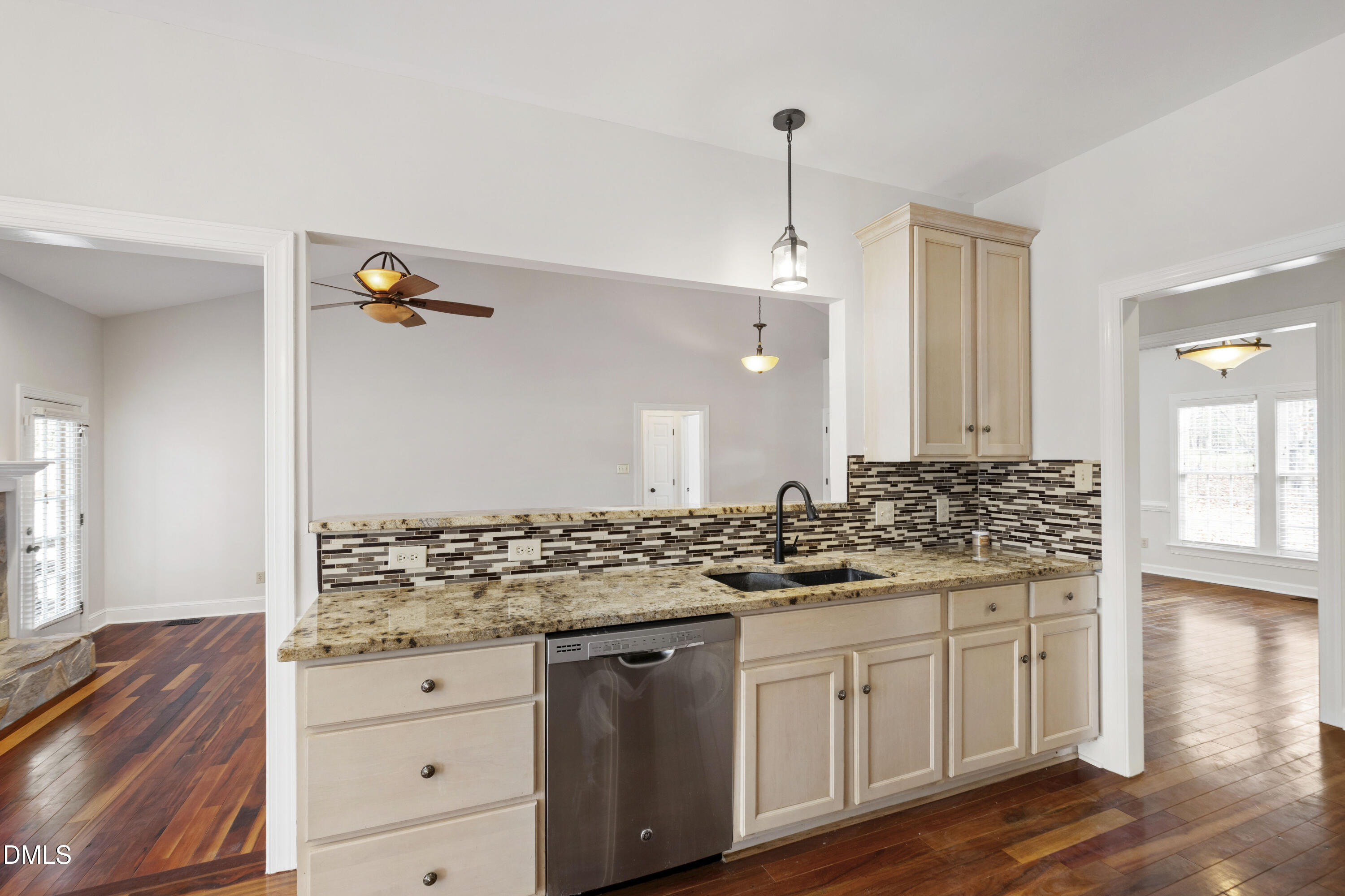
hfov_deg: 100.4
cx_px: 672
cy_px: 448
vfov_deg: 77.3
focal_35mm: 15
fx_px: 560
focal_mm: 10
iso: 100
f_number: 8
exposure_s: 1/1.25
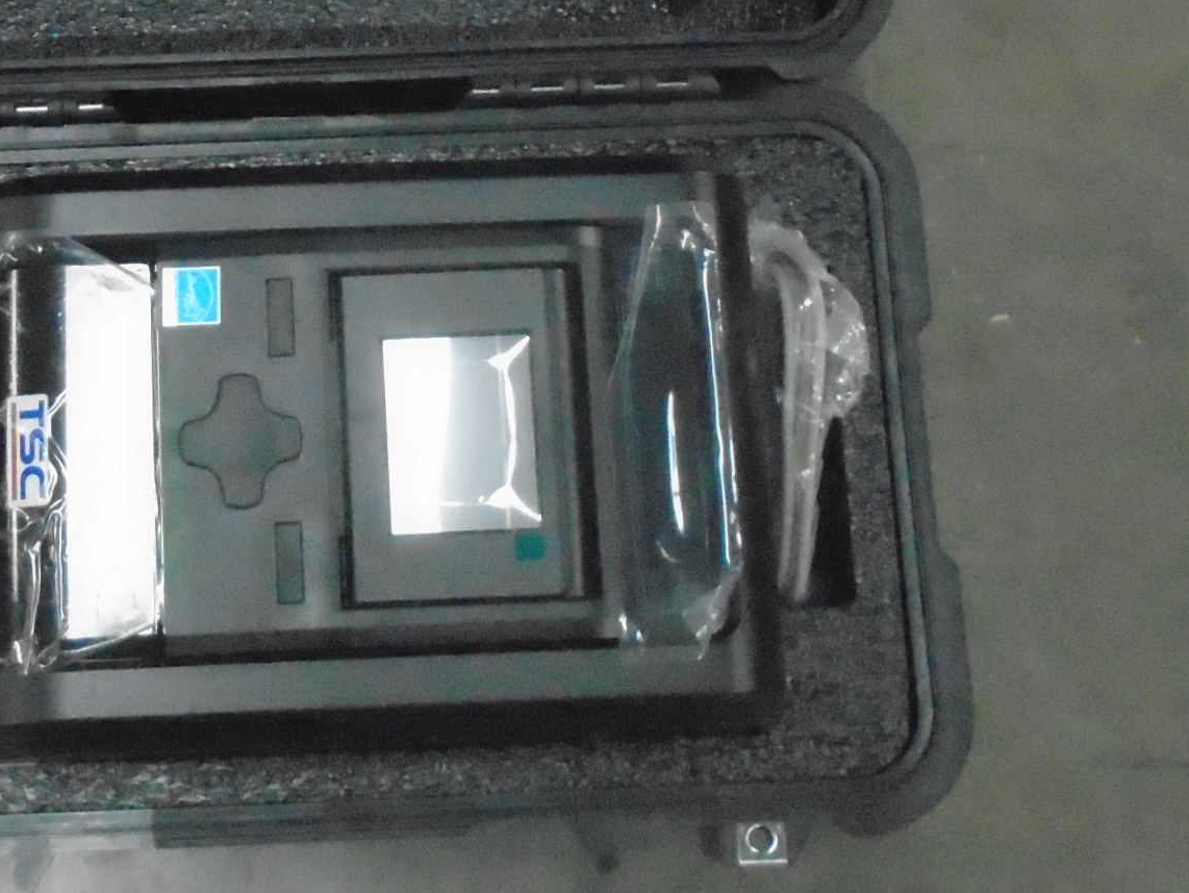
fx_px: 2027
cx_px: 347
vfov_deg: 24.6
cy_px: 227
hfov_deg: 32.3
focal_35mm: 59
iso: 1600
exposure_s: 1/60
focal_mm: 4.6
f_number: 3.2
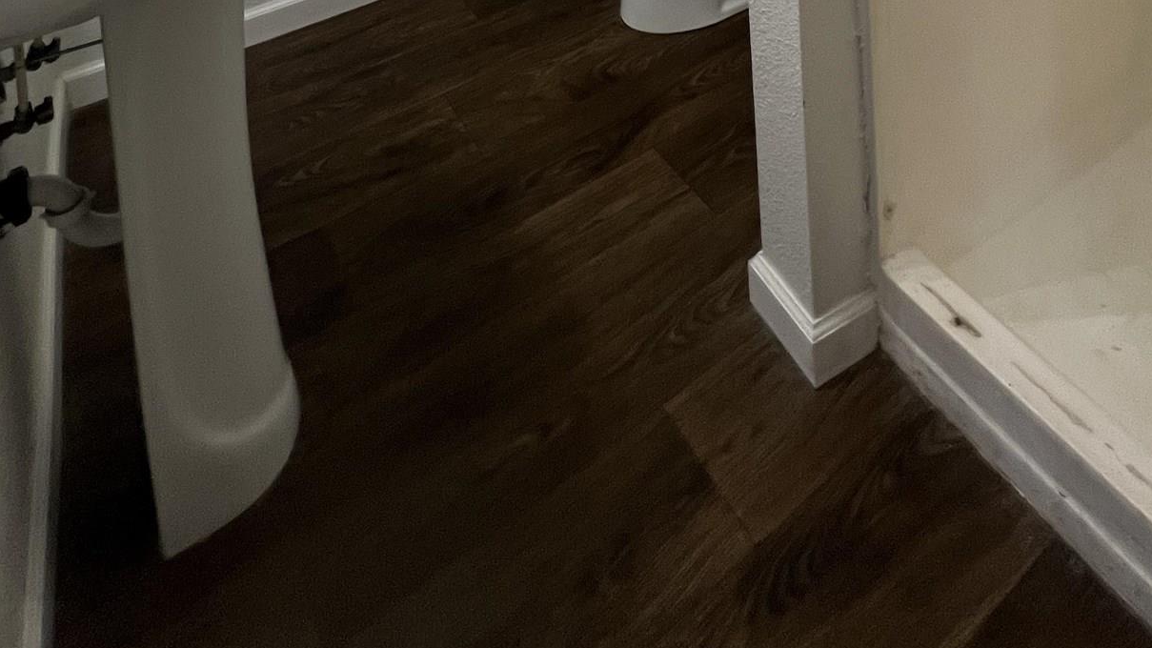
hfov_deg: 69.7
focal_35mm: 27
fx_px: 825
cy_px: -443
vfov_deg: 24.7
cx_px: 638
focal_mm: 1.57
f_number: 1.8
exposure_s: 1/120
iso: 200
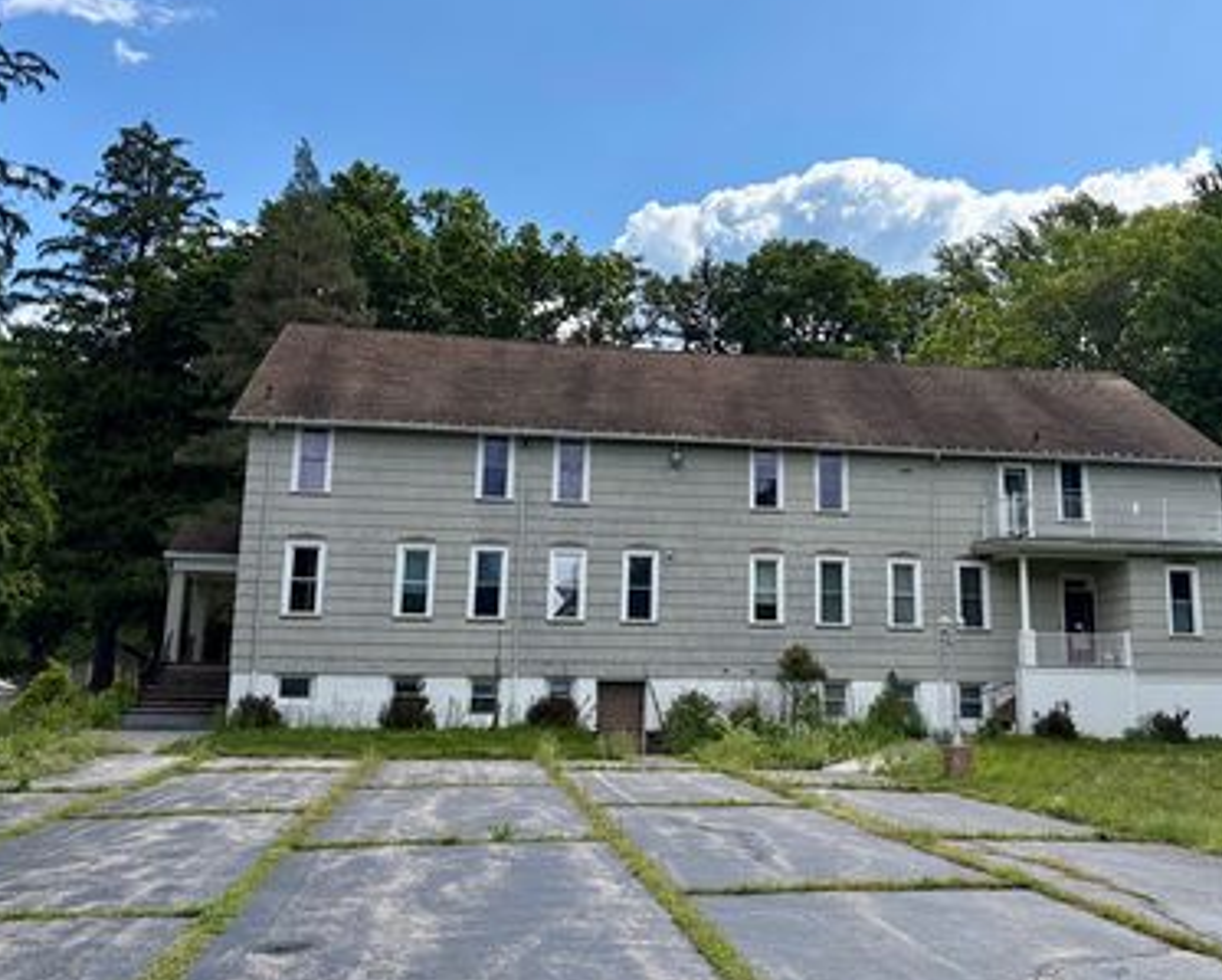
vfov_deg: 43.4
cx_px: 731
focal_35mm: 34
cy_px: 457
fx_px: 1231
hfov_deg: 52.5
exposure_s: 1/5000
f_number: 1.6
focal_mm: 5.96
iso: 64
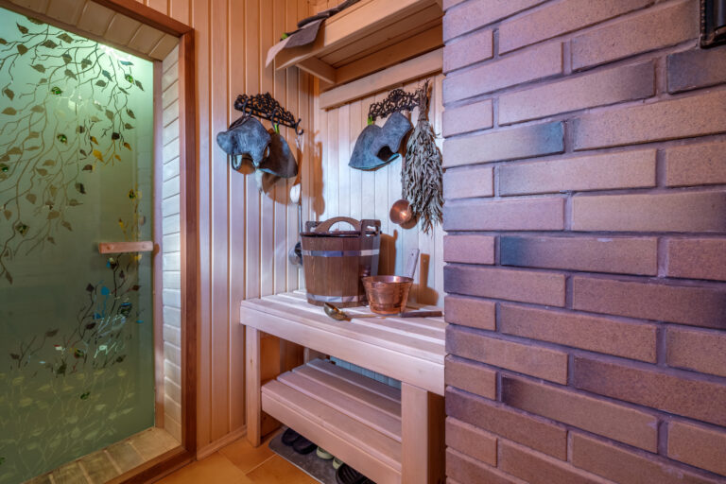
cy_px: 242
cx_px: 363
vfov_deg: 77.3
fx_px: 302
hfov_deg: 100.4
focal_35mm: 15
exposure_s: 2
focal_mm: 10
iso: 200
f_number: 11
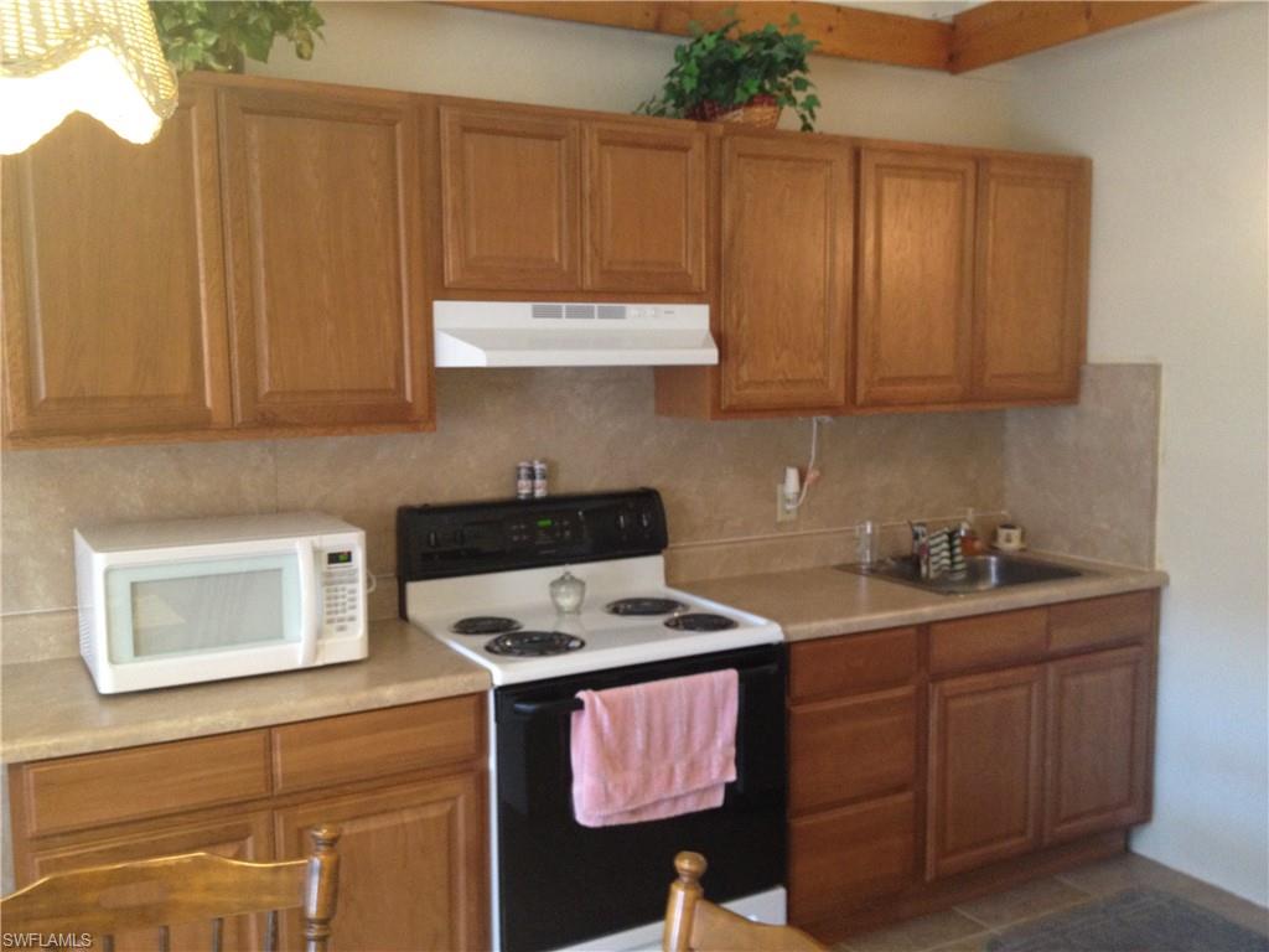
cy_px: 476
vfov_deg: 40.7
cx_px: 634
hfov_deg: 52.6
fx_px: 1283
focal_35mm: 35
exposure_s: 1/20
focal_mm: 4.28
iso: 250
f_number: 2.4
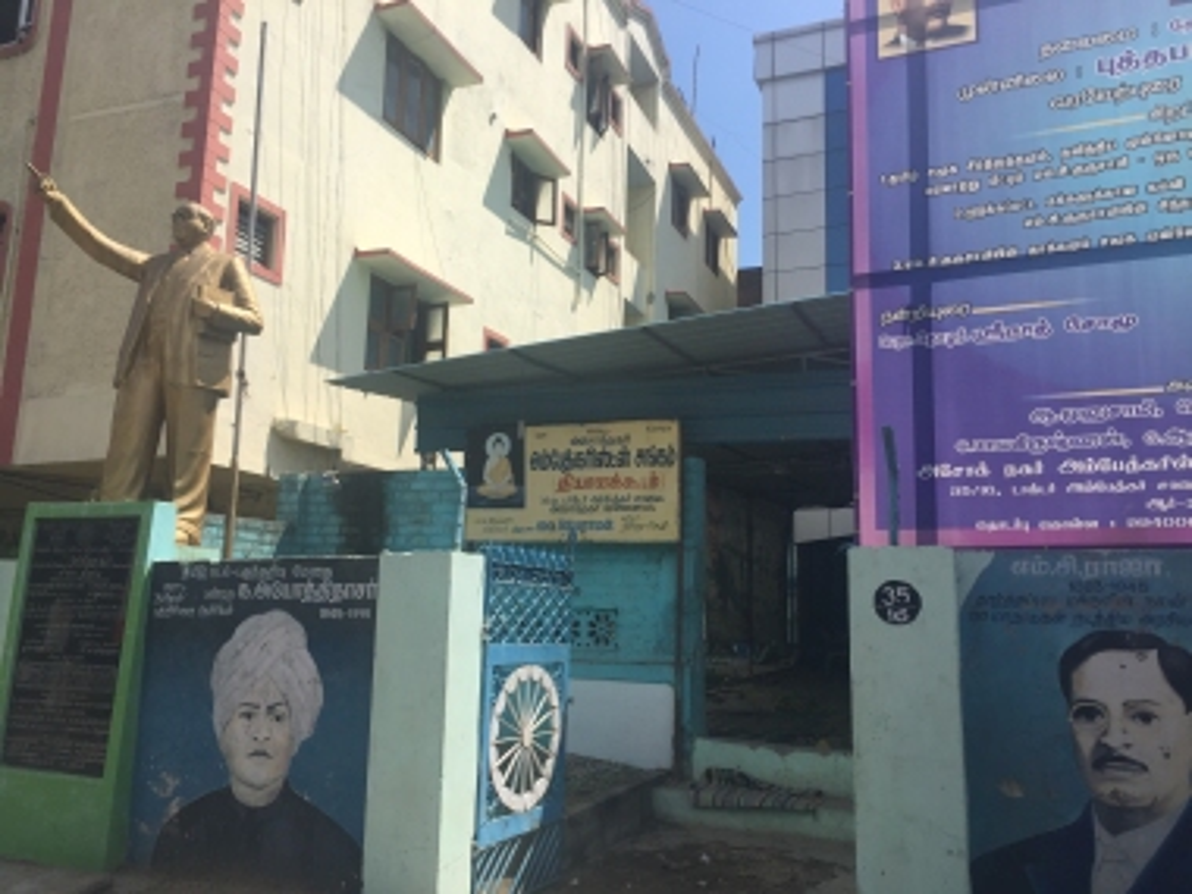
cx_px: 596
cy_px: 447
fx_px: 999
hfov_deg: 61.7
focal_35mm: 29
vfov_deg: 48.2
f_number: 2.2
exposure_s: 1/2083
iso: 32
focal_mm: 4.15
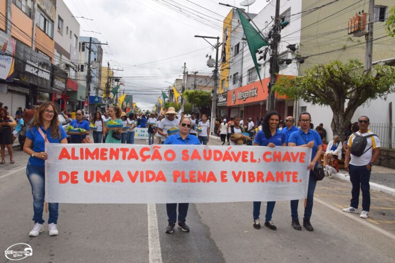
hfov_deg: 59.5
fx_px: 346
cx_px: 198
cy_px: 132
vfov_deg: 41.7
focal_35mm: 32
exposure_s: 1/200
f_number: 11
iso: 100
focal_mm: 21
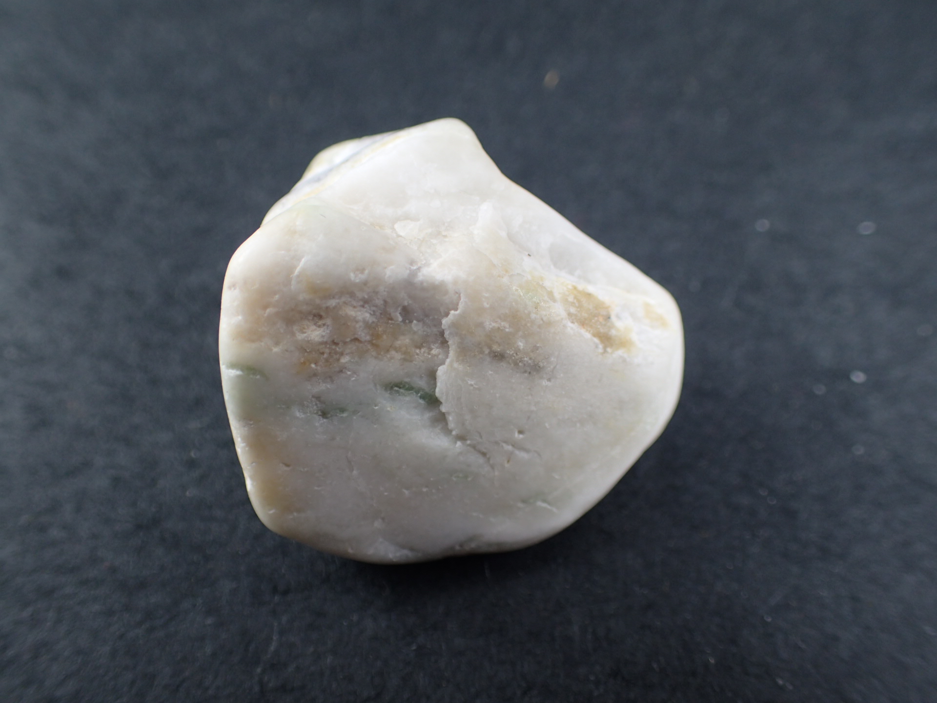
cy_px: 352
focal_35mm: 32
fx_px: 866
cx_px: 468
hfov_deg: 56.8
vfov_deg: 44.2
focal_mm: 5.87
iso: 100
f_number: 2.4
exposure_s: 1/125
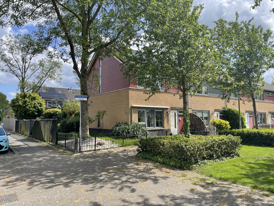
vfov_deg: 53.1
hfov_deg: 67.3
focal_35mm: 26
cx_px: 137
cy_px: 103
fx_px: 206
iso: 32
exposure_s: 1/1795
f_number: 1.6
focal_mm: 4.2
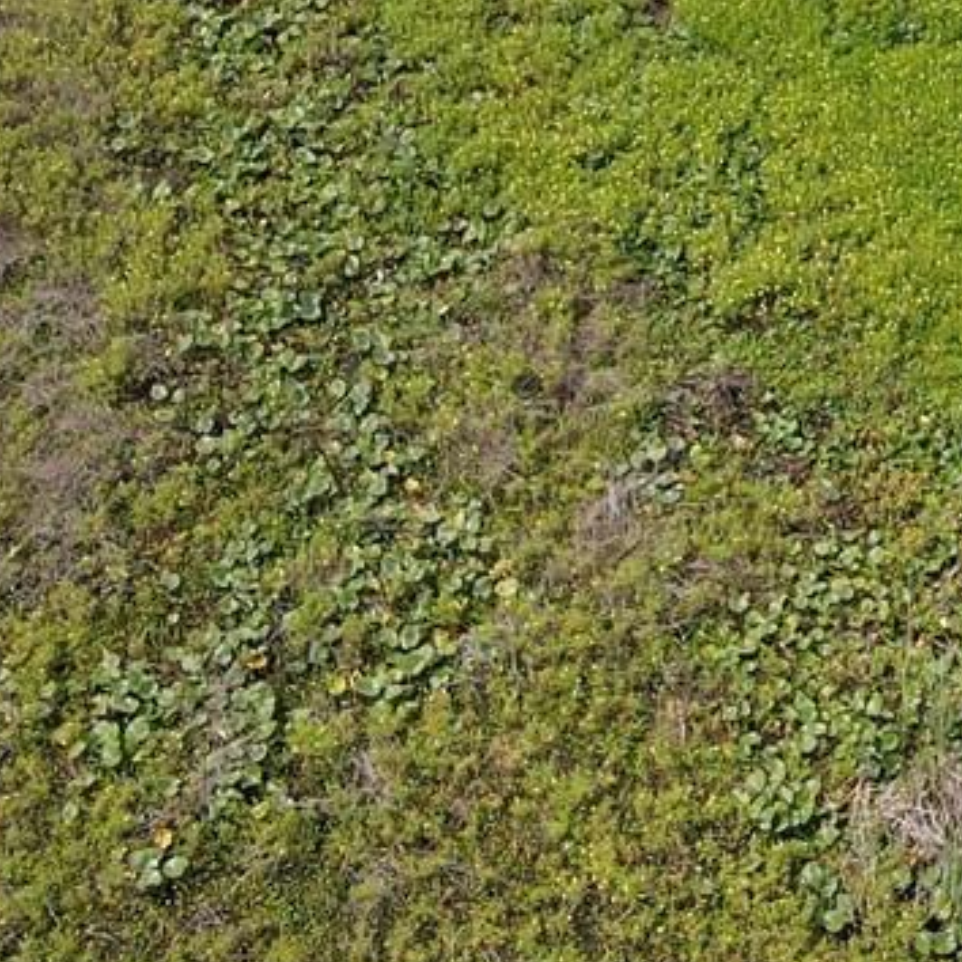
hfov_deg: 17.6
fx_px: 3018
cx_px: 1003
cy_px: 16
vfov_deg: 17.7
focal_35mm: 96
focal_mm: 4.5
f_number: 2.8
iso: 100
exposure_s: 1/320
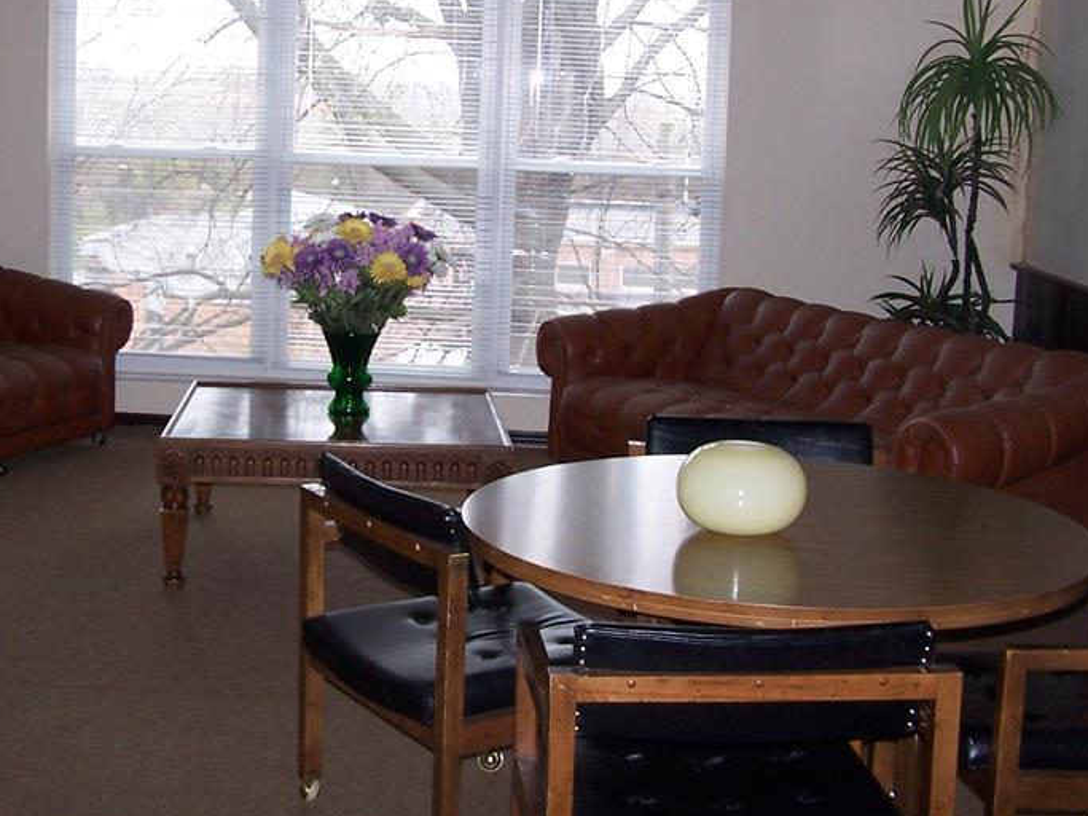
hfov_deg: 33.7
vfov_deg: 25.6
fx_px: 1791
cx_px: 433
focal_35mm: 57
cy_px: 324
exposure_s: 1/60
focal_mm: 6.3
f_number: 2.8
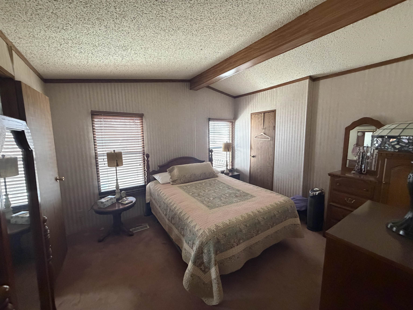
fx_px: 167
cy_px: 155
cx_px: 206
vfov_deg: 85.7
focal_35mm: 14
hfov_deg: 102.1
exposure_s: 1/60
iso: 640
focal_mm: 2.22
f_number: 2.2
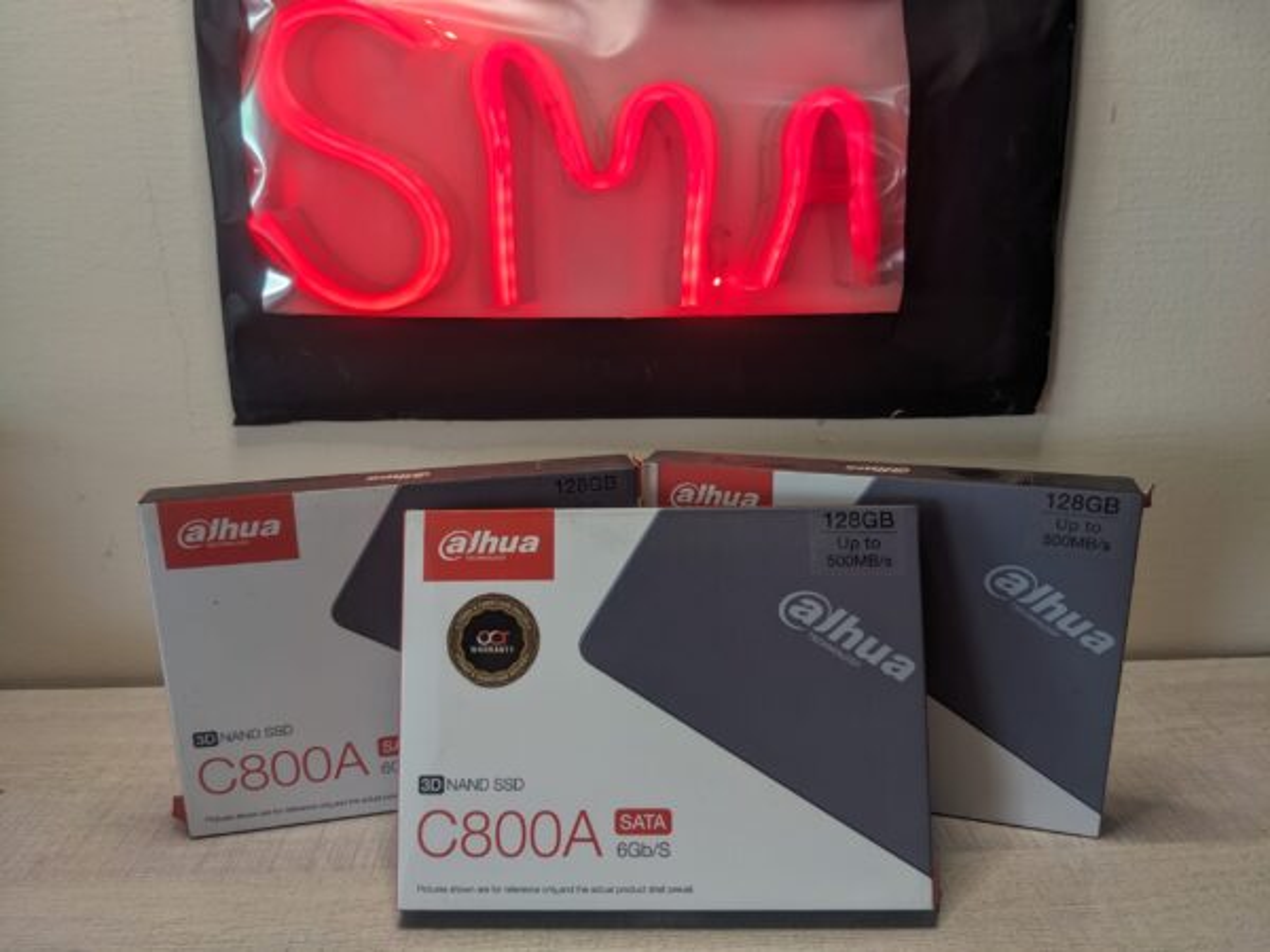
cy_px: 476
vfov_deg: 51.4
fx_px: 991
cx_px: 635
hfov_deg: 65.3
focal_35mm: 27
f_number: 1.73
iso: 40
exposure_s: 1/136
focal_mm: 4.38
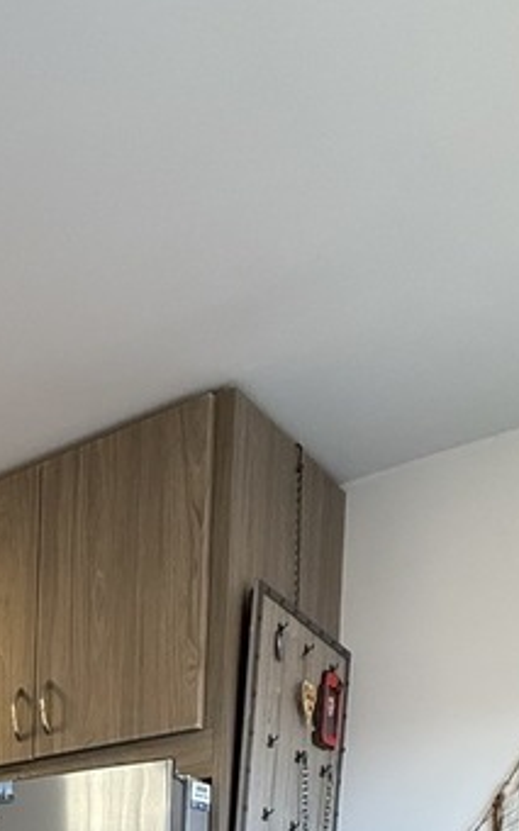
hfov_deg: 21.6
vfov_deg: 32.4
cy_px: 1075
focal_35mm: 47
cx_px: -314
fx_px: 1064
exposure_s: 1/120
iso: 400
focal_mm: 2.22
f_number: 2.2
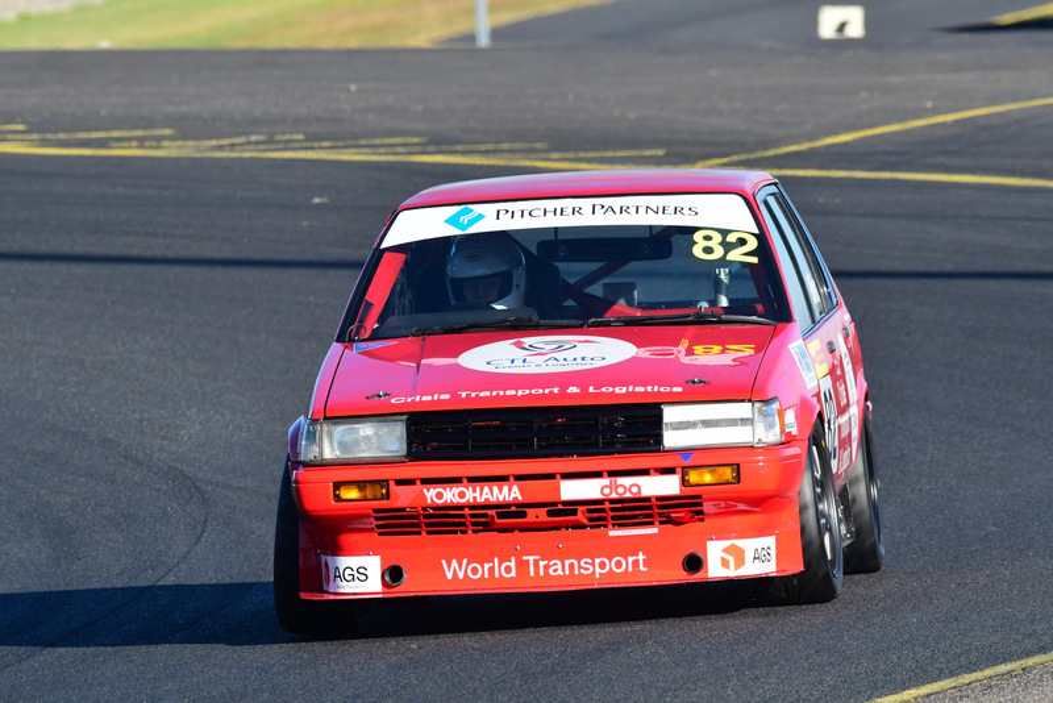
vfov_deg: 2.2
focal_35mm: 630
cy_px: 352
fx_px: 18433
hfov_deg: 3.3
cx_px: 526
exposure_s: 1/800
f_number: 10
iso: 800
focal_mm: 420
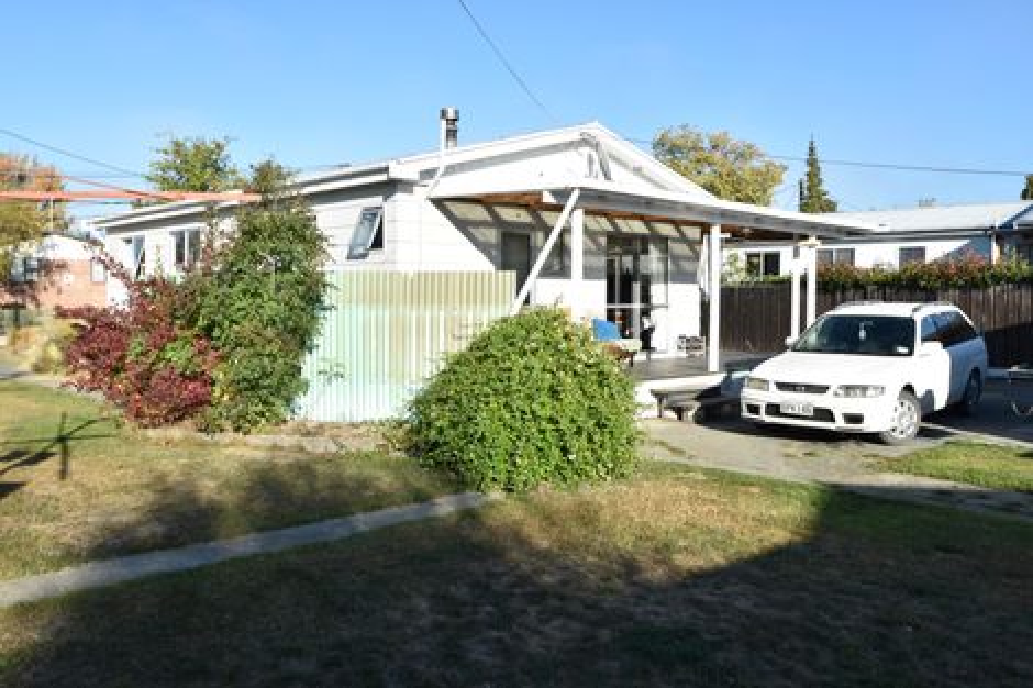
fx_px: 817
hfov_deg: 64.6
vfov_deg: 45.6
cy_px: 344
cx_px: 516
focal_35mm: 28
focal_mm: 19
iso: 200
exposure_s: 1/400
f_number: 10
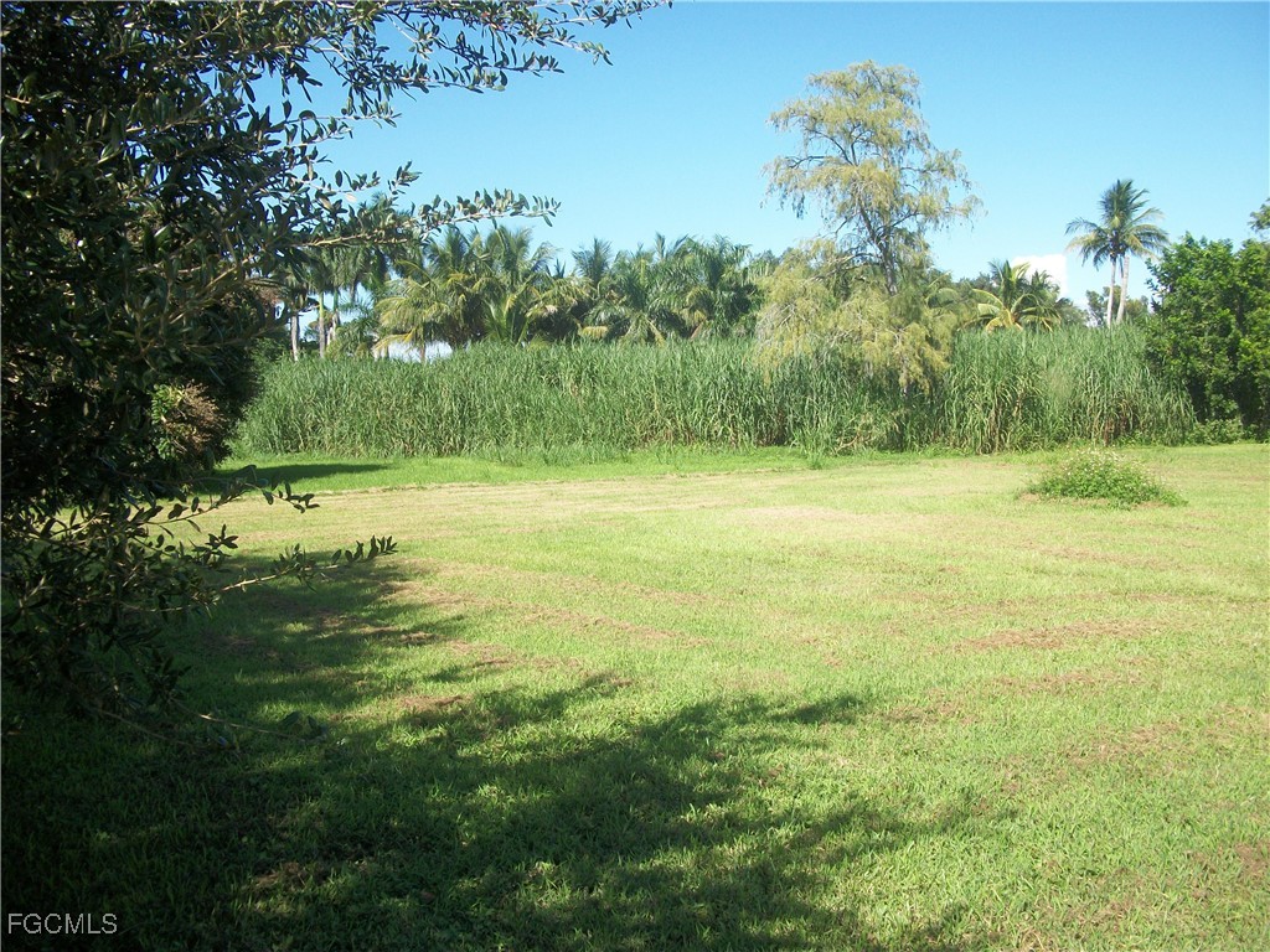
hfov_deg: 56.8
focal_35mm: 32
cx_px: 635
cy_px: 476
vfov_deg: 44.2
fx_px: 1174
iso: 80
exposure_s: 1/125
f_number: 8.8
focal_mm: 5.7
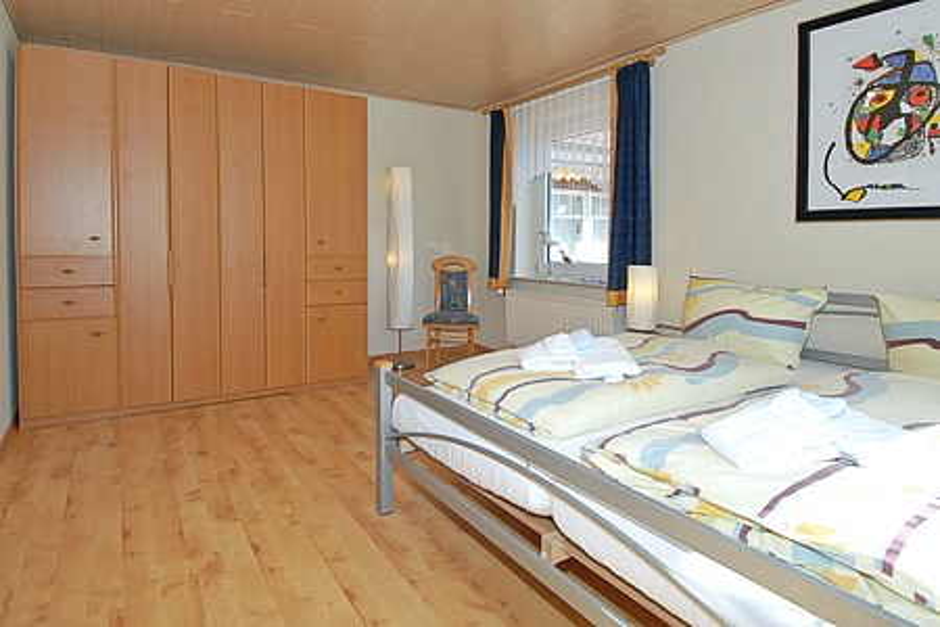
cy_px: 314
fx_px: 470
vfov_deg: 67.4
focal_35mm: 18
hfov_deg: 90.0
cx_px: 470
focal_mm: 12
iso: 400
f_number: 11
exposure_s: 1/80
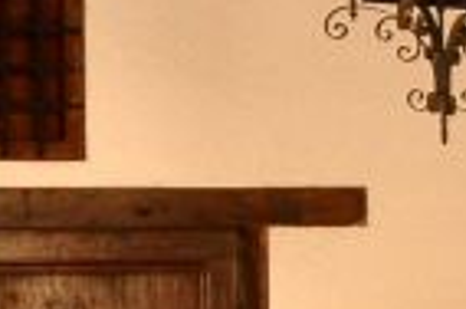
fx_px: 2519
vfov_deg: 7.0
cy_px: 365
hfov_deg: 10.0
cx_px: 857
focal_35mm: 195
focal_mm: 18
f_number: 3.5
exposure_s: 1/30
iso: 500
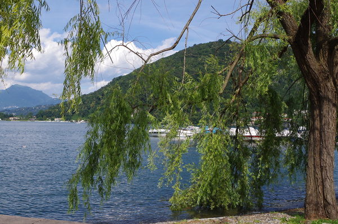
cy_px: 112
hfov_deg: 49.7
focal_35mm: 39
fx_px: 365
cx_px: 169
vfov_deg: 34.0
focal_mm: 26.25
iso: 250
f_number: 16
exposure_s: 1/125
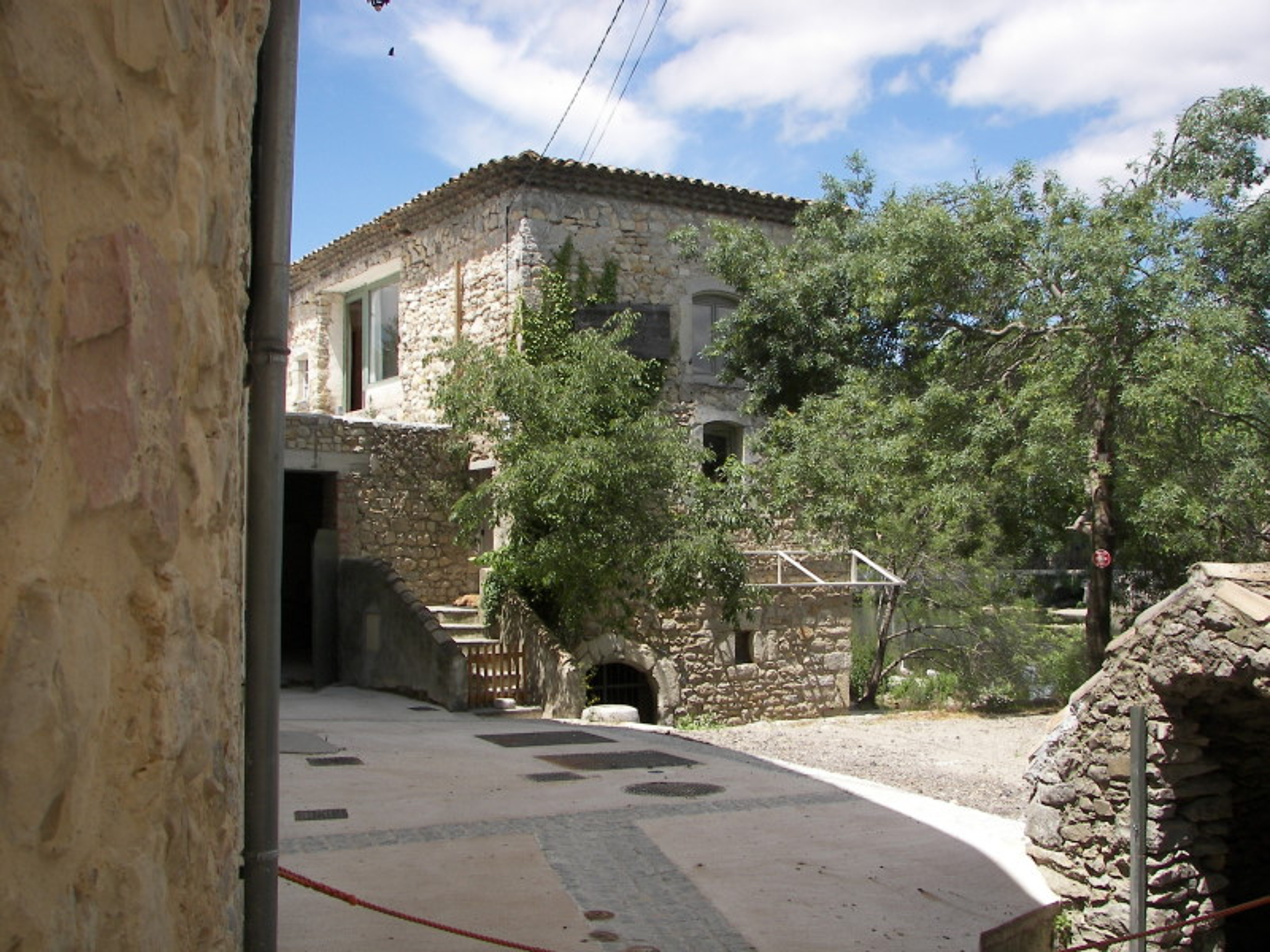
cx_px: 635
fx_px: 1321
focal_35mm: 36
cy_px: 476
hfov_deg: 51.4
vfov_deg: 39.7
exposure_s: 1/800
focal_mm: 6
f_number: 2.8
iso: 50
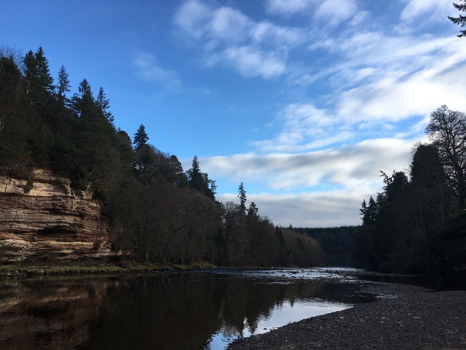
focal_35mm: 29
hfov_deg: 61.7
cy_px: 175
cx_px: 233
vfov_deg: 48.2
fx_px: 390
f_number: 2.2
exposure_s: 1/651
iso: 25
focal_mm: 4.15
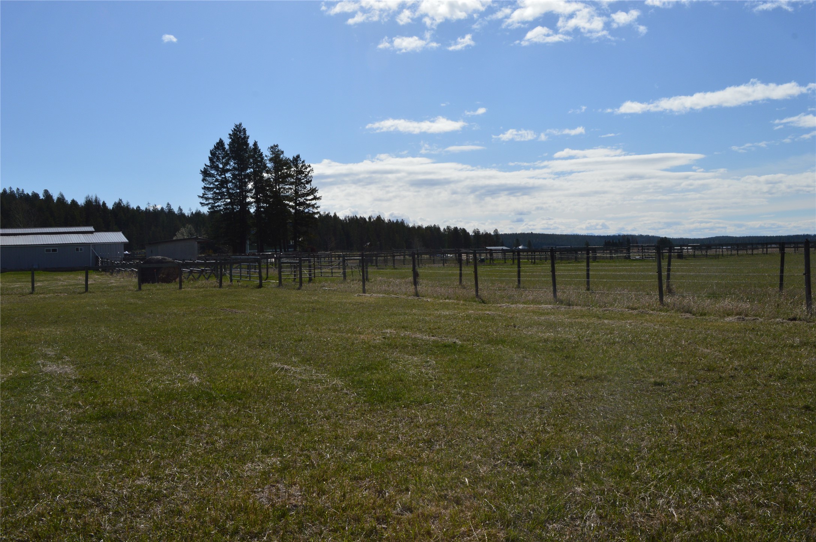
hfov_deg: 53.2
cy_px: 271
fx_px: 815
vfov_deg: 36.8
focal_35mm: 36
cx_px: 408
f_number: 11
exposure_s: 1/500
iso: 320
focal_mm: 24
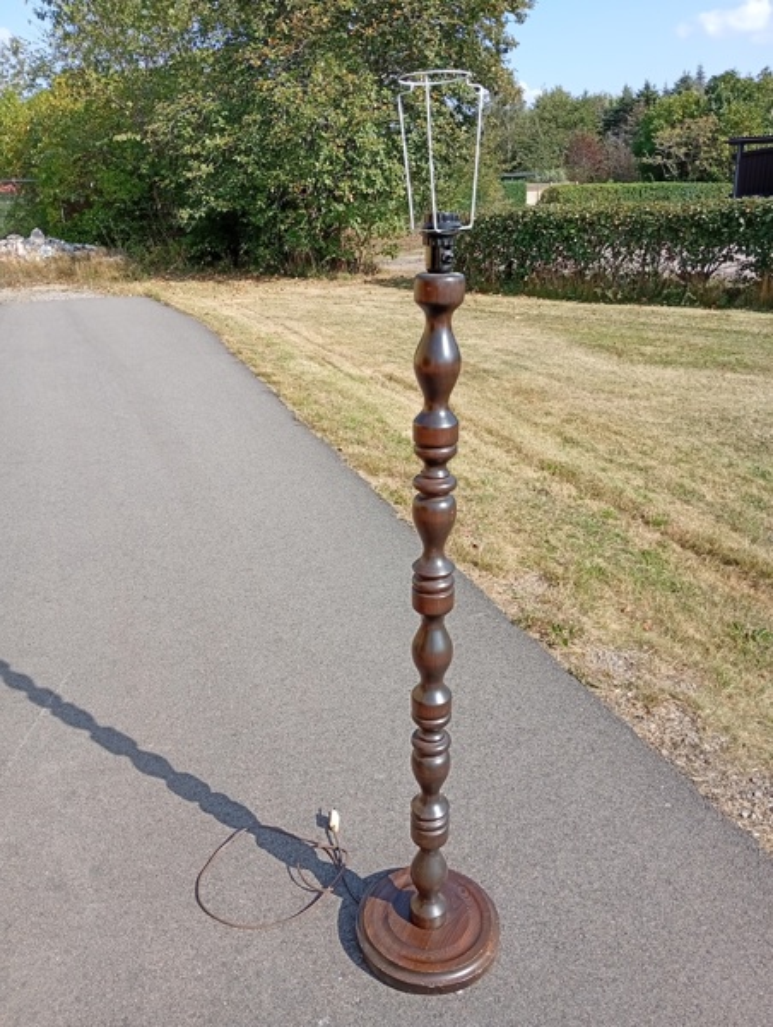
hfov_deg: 51.5
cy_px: 514
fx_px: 802
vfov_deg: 65.2
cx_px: 386
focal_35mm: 27
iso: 50
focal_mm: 3.98
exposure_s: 1/327
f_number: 1.8
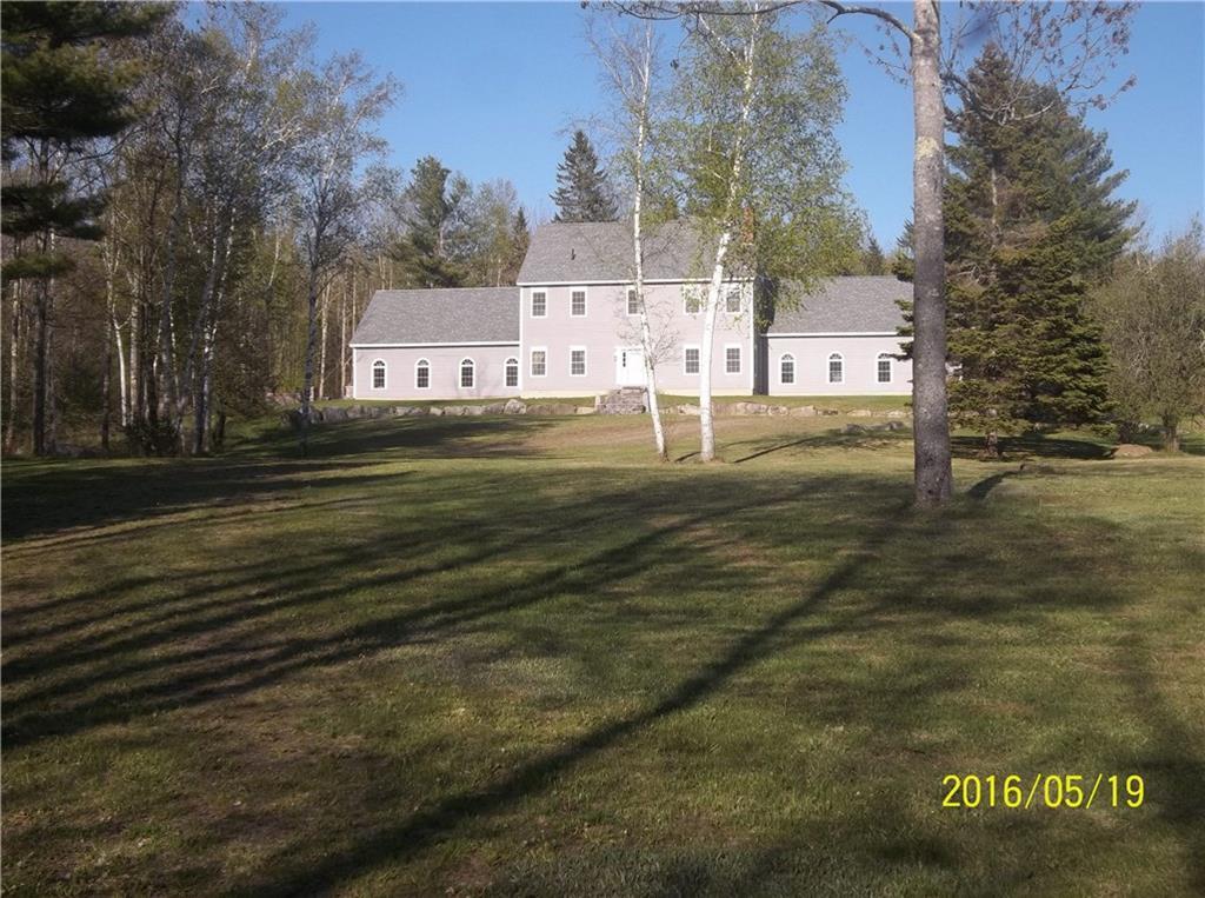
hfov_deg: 43.0
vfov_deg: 32.7
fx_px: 1528
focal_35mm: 44
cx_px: 602
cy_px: 449
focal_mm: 7.8
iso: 80
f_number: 4.5
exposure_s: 1/500
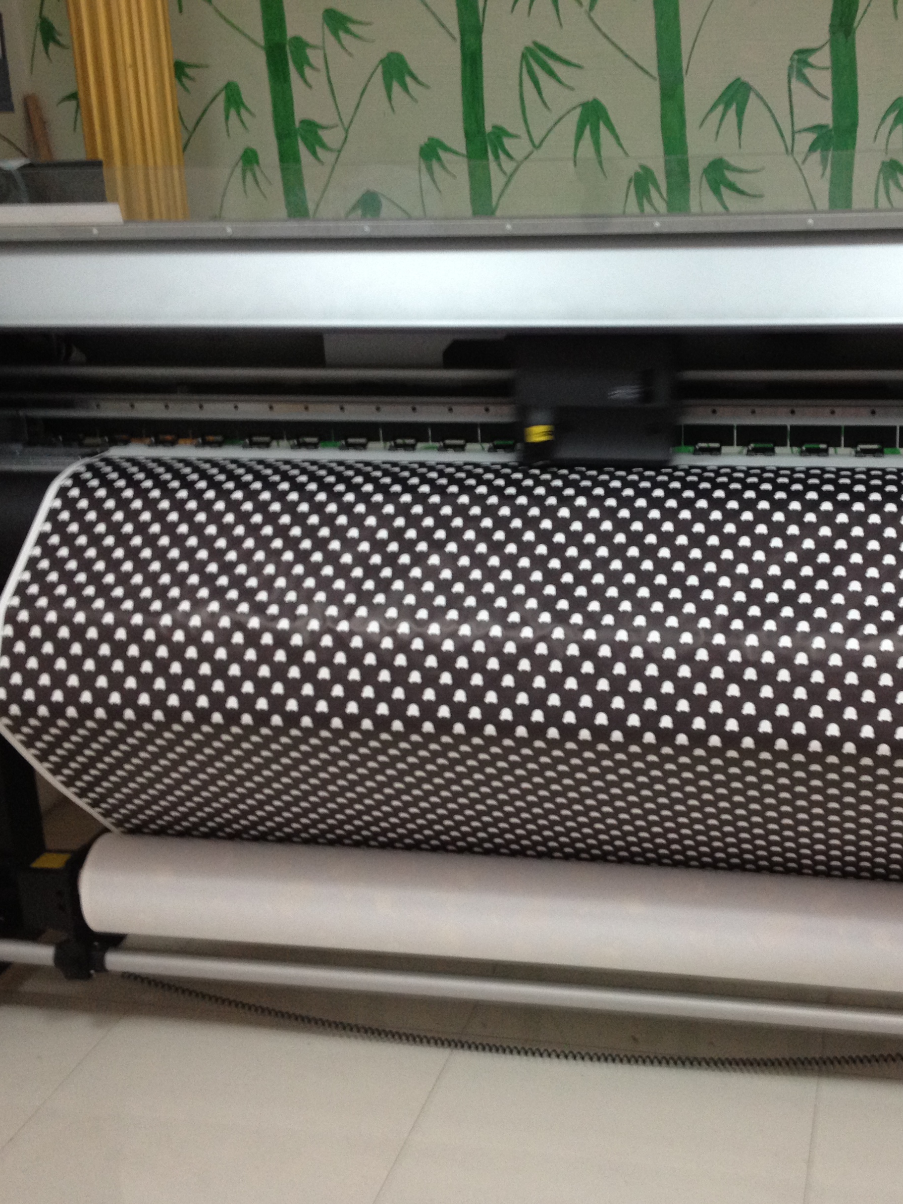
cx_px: 600
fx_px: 1635
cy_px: 605
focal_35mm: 47
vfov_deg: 40.4
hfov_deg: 30.7
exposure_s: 1/20
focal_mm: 4.28
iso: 125
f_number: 2.4
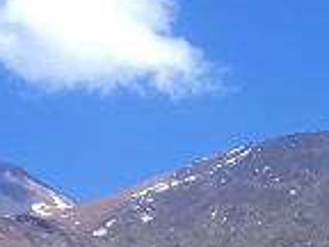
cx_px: 576
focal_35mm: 206
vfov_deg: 7.0
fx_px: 1958
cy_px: 462
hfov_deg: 9.2
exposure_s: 1/916
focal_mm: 4.15
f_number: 2.2
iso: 25
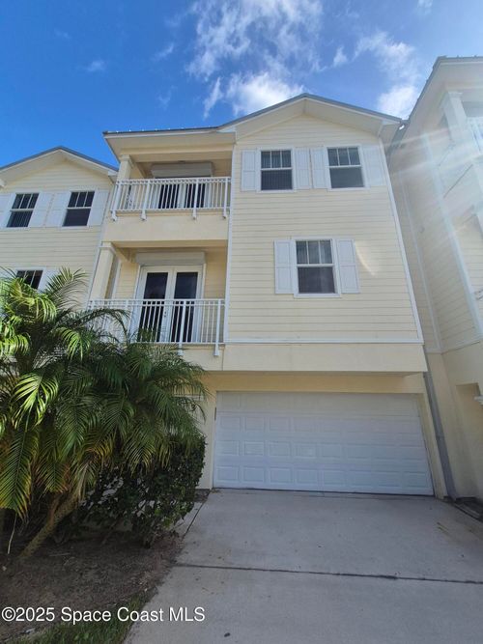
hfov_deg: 89.9
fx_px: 242
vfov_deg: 106.2
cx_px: 242
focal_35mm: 13
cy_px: 322
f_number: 2.2
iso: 50
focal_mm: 1.74
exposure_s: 1/1028
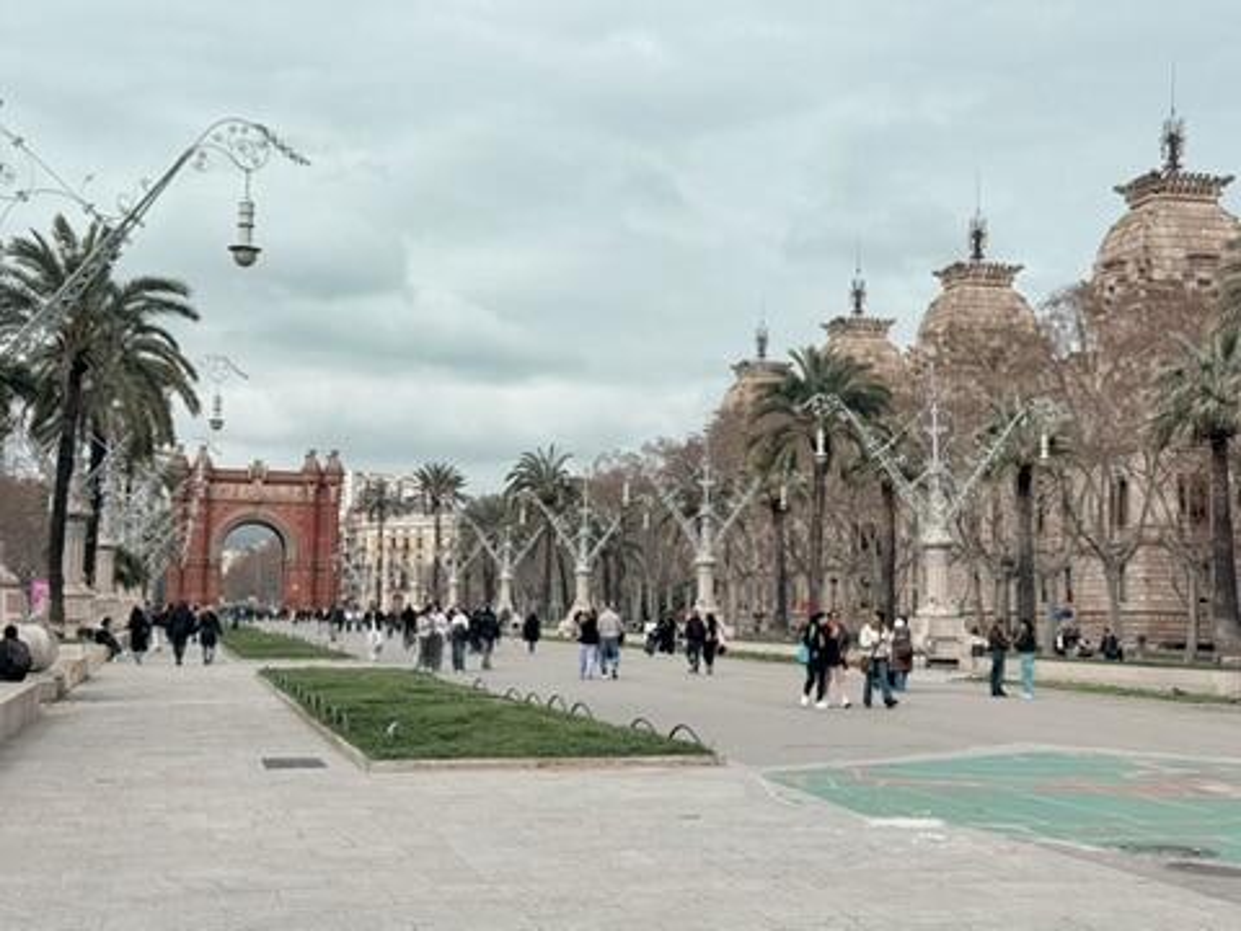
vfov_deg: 30.3
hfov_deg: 39.7
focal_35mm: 48
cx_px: 620
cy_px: 466
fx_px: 1721
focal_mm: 6.76
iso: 64
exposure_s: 1/7143
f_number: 1.78
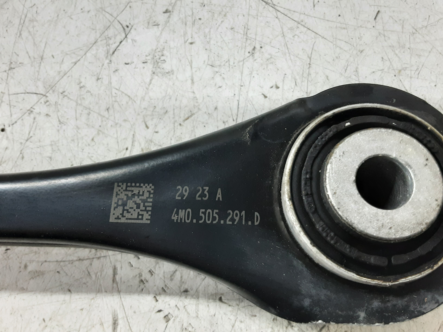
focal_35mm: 27
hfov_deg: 65.3
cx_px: 222
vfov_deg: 51.4
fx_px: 346
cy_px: 166
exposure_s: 1/50
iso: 160
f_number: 1.9
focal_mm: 2.91
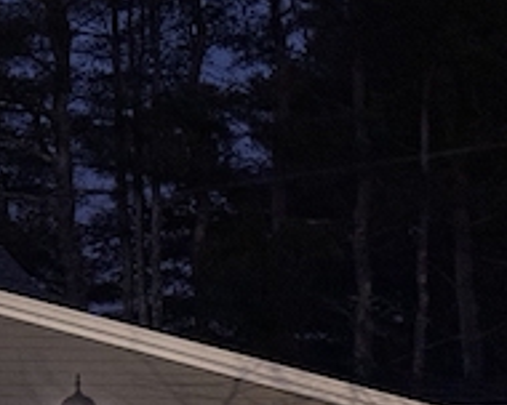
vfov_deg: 9.7
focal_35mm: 158
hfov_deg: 11.6
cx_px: -288
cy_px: 450
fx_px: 2371
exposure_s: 1/40
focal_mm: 6.76
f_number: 1.78
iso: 400
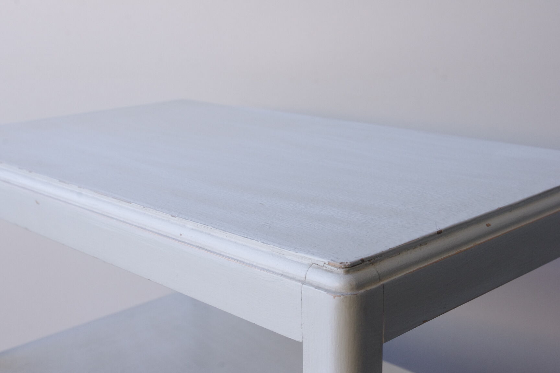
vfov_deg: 26.0
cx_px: 280
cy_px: 186
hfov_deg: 38.2
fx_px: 809
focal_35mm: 52
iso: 800
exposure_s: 1/100
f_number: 8
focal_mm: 35
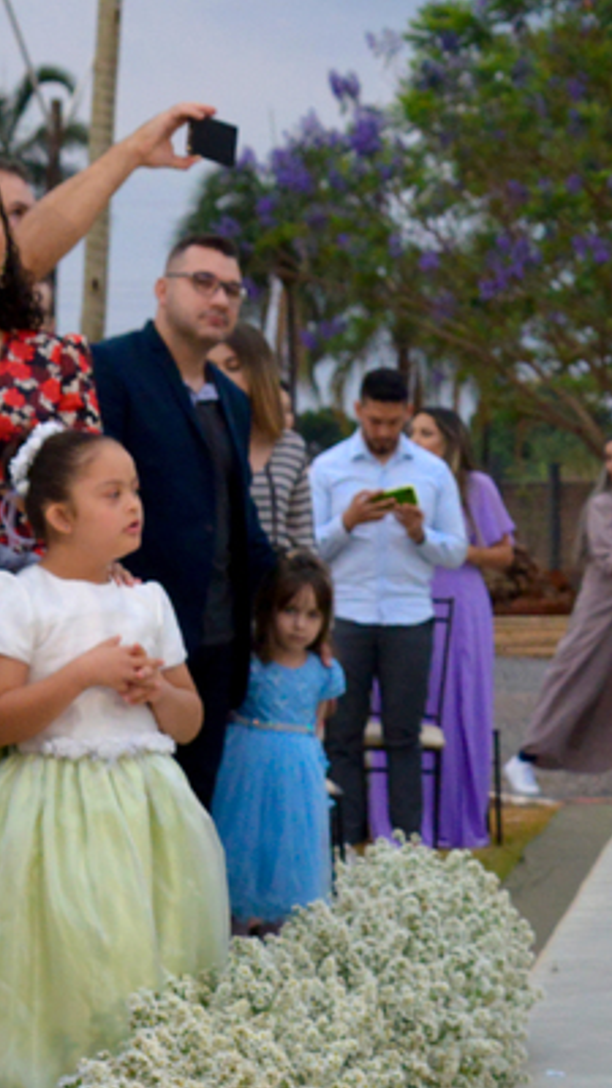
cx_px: 876
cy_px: 461
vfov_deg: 13.7
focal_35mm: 157
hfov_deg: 7.6
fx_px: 4529
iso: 2200
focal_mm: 50
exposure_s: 1/250
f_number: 6.3
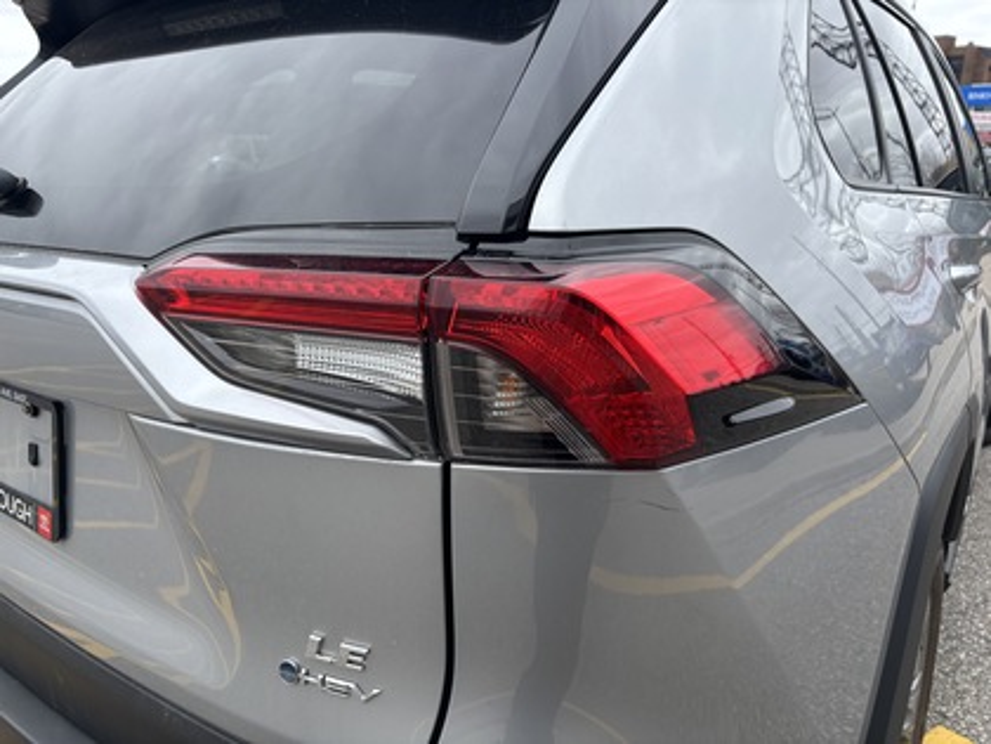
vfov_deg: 53.1
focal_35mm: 26
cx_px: 496
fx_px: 744
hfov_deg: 67.3
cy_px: 372
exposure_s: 1/951
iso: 50
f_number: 1.6
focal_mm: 5.96
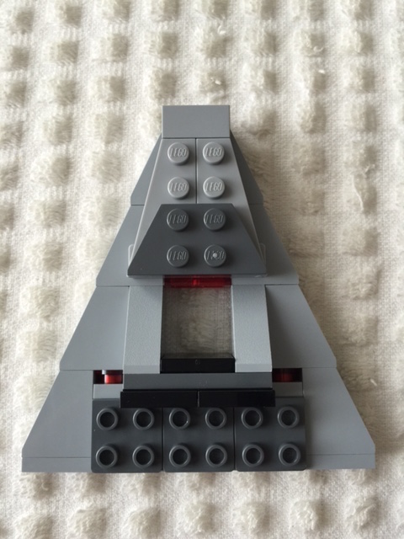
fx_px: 451
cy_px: 270
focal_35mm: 29
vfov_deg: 61.7
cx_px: 202
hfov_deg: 48.2
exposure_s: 1/15
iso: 40
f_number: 2.2
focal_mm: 4.15
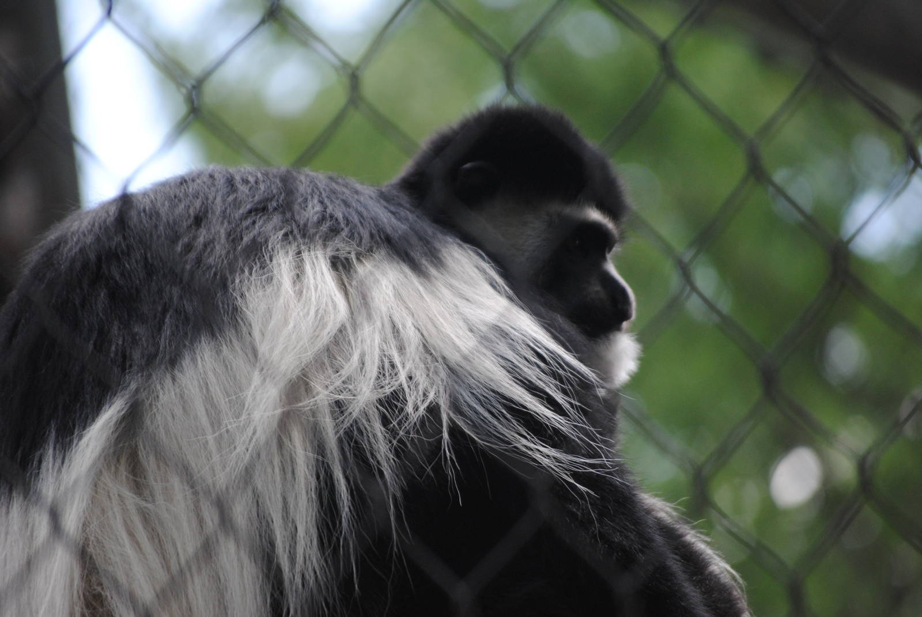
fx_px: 7692
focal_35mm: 300
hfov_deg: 6.9
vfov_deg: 4.6
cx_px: 461
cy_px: 308
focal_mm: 200
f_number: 5.6
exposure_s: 1/250
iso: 400
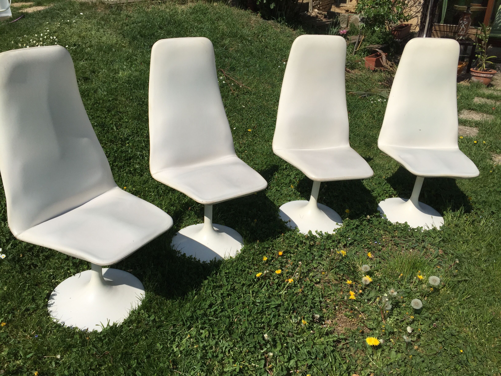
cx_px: 250
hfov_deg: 61.7
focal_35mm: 29
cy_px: 188
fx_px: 420
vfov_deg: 48.2
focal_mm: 4.15
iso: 32
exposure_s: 1/4950
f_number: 2.2
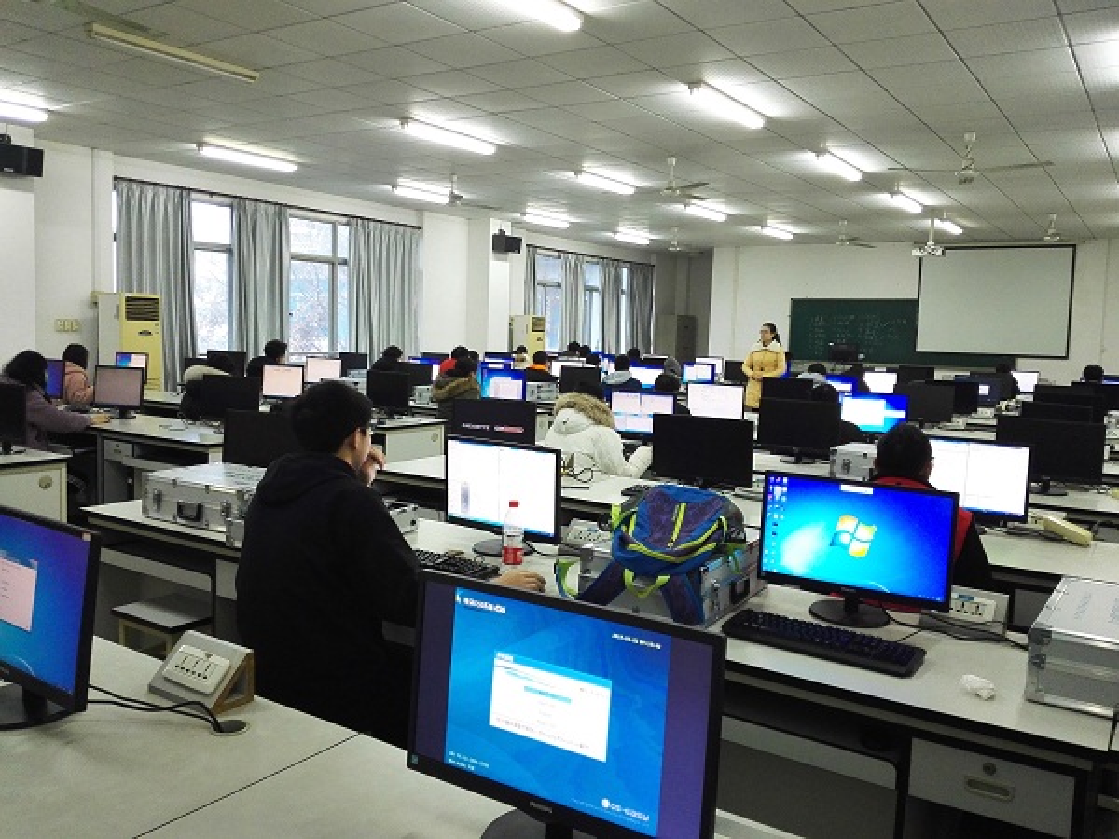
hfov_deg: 61.7
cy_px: 420
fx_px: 937
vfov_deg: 48.2
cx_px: 560
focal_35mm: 29
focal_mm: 3.8
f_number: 2
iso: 250
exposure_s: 1/33.3
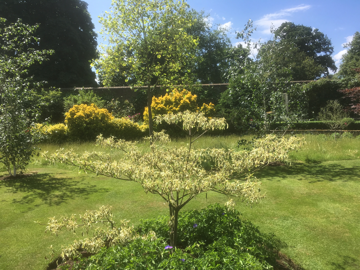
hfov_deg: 61.7
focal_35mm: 29
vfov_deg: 48.2
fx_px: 302
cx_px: 180
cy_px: 135
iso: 25
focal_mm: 4.15
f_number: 2.2
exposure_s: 1/874
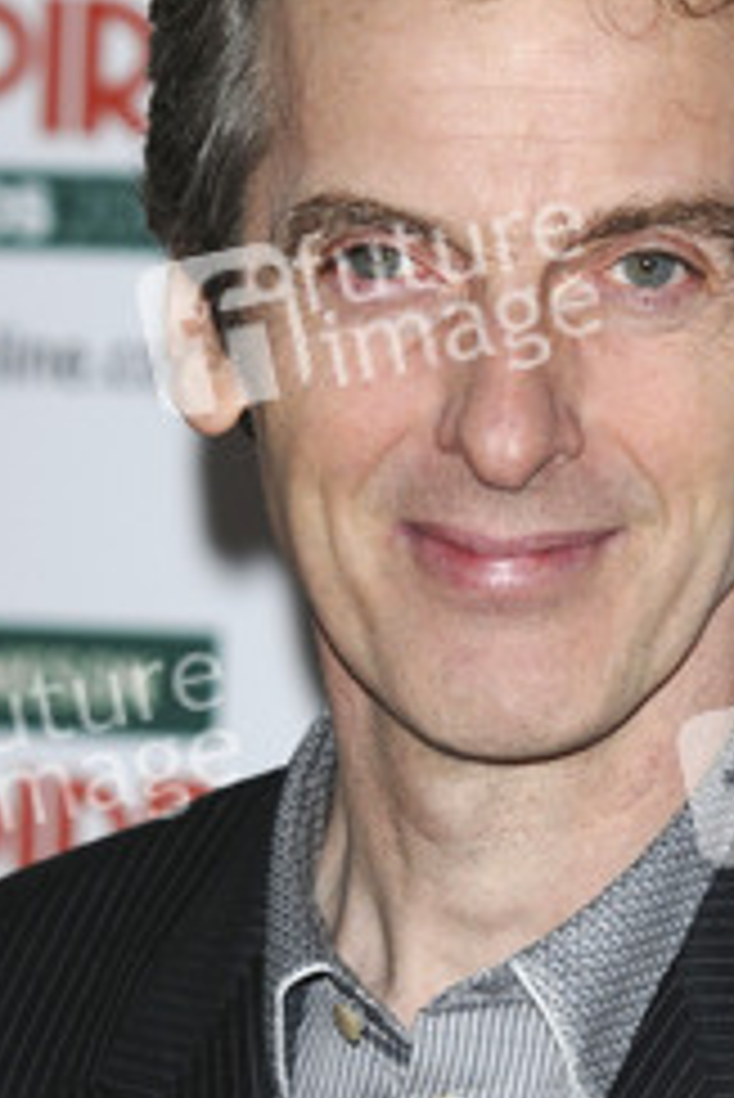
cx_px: 502
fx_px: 9009
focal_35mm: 295
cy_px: 536
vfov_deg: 7.0
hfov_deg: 4.7
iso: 400
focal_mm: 120
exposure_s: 1/160
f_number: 5
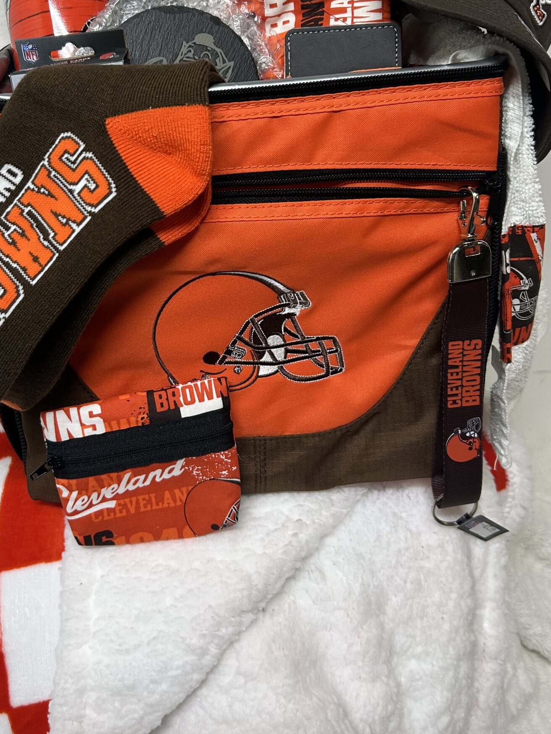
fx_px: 806
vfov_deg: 48.2
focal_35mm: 38
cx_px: 222
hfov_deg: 37.6
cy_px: 251
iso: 125
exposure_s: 1/120
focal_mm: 5.7
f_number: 1.5
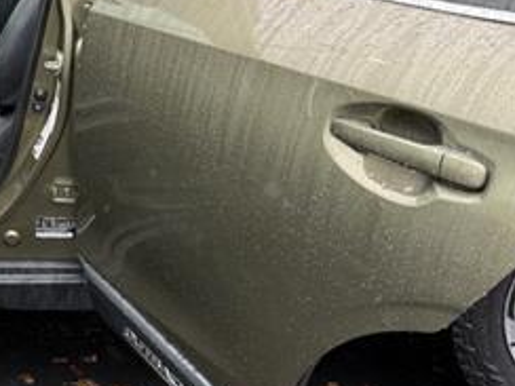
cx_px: 11
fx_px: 937
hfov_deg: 28.9
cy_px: 78
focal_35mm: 63
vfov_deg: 23.0
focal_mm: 6.76
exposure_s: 1/189
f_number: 1.78
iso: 80
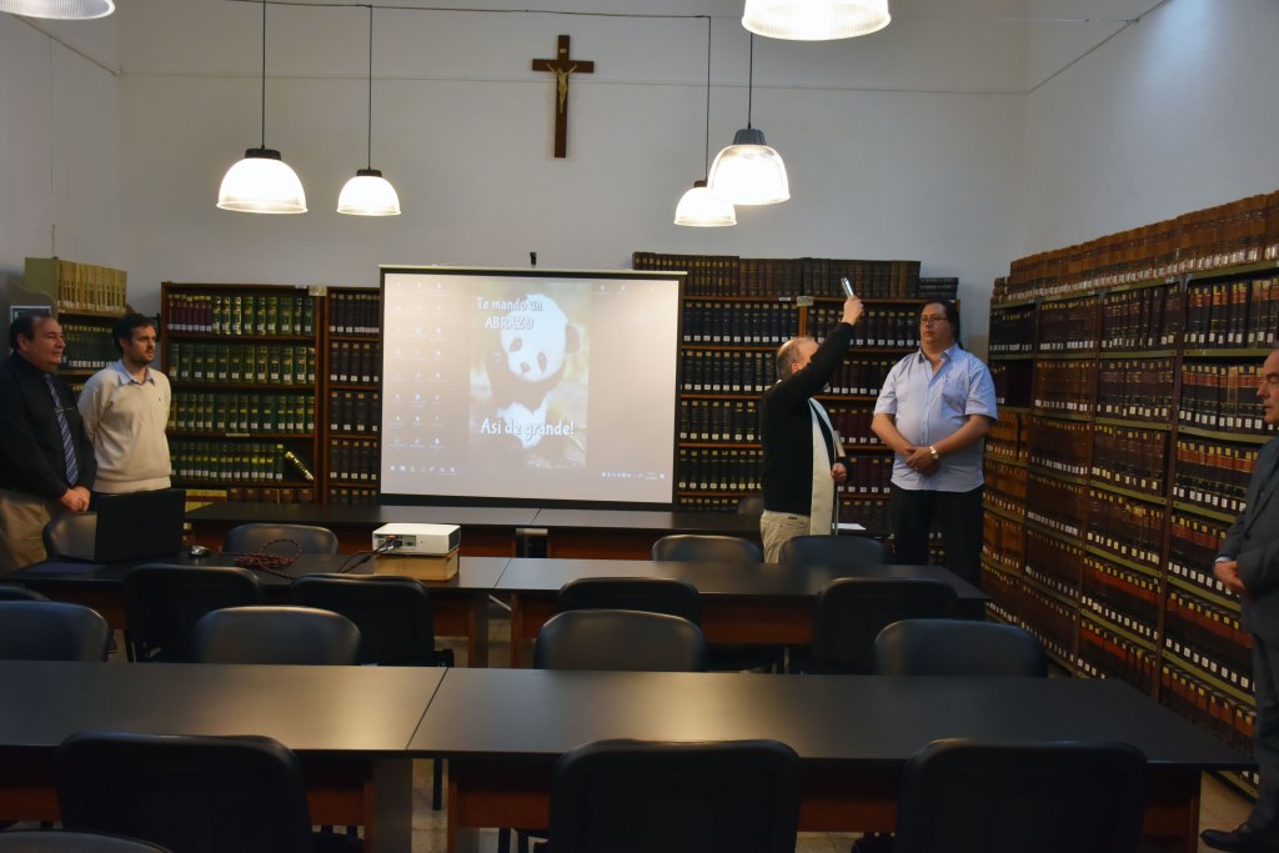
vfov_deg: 38.4
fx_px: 1226
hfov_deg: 55.1
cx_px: 640
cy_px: 426
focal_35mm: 34
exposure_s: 1/100
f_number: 5
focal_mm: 23
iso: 800
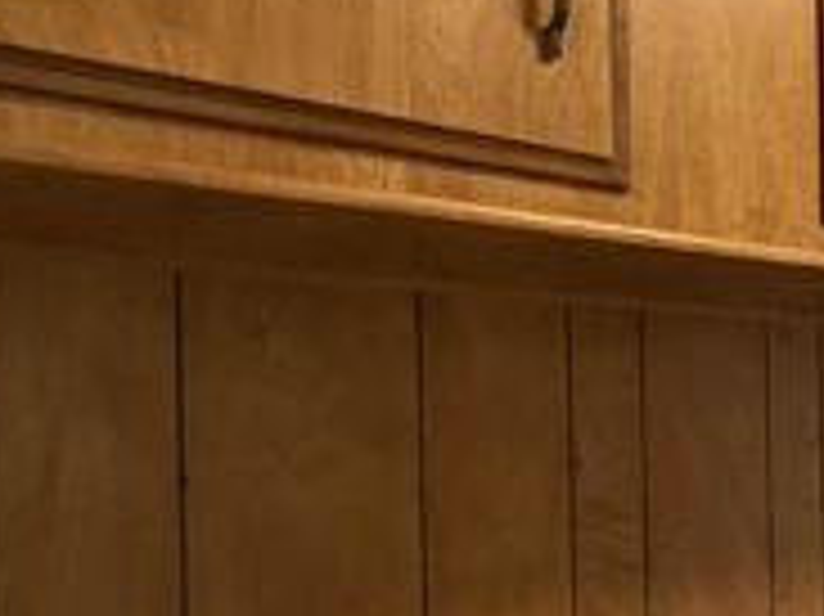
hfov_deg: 28.0
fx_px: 1166
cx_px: 1198
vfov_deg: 29.3
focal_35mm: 49
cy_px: 441
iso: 400
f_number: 2.2
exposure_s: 1/60
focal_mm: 2.22
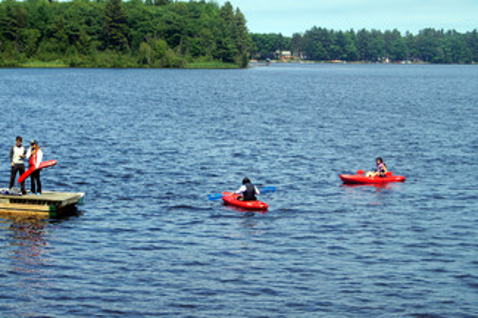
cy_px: 156
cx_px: 194
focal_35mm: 102
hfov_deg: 20.1
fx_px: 1348
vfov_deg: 13.4
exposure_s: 1/160
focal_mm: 55
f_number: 10
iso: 100
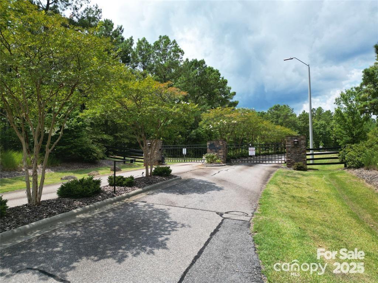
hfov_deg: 71.6
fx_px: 262
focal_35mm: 24
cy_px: 142
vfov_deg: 56.8
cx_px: 189
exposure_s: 1/2500
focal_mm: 6.72
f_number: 1.7
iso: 120
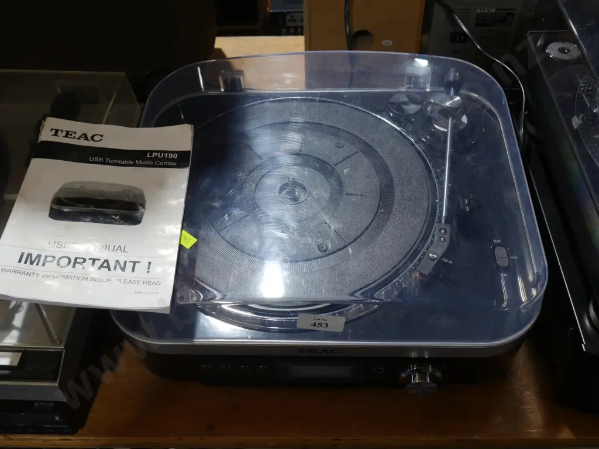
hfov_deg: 49.0
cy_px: 224
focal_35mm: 38
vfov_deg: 37.7
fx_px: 658
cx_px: 300
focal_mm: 19
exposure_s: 1/60
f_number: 5.6
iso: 400
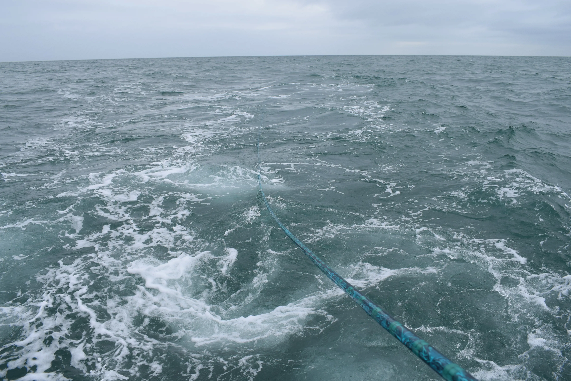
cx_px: 286
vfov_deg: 41.7
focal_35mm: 32
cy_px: 190
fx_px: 500
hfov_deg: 59.5
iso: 200
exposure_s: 1/400
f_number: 10
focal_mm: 21
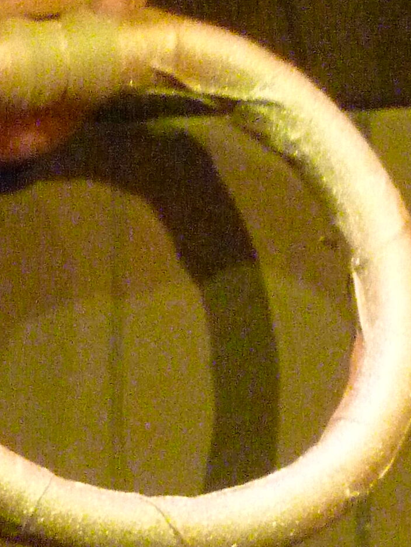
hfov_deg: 0.6
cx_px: -27
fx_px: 38847
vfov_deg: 0.8
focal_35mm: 2455
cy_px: -64
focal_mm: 108
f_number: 5.2
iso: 1600
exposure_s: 1/15
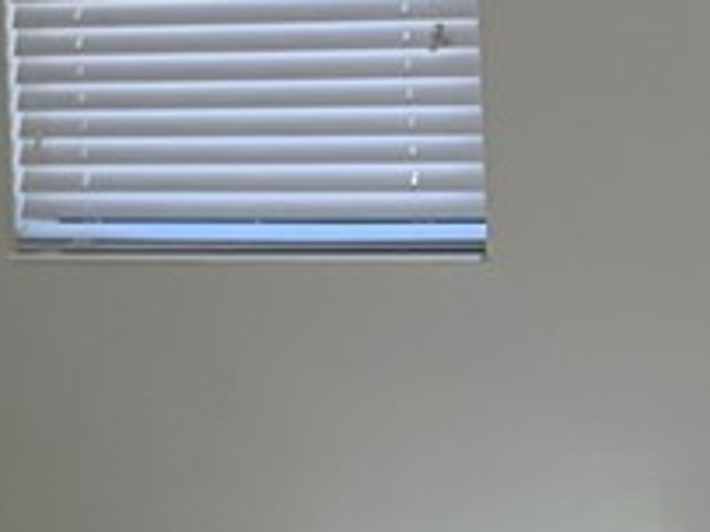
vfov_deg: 7.2
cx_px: 563
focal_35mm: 205
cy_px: 364
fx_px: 4202
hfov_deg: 9.6
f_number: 1.8
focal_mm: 4.25
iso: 64
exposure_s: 1/120
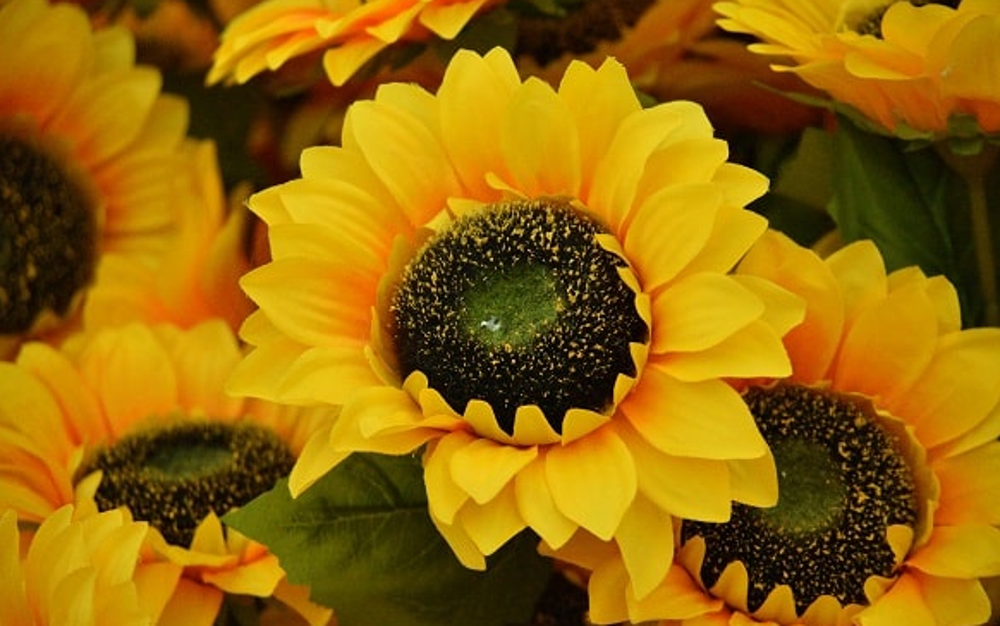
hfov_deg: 6.7
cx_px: 500
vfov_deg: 4.2
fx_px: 8586
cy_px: 292
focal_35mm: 315
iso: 6400
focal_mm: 300
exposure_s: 1/640
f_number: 6.3
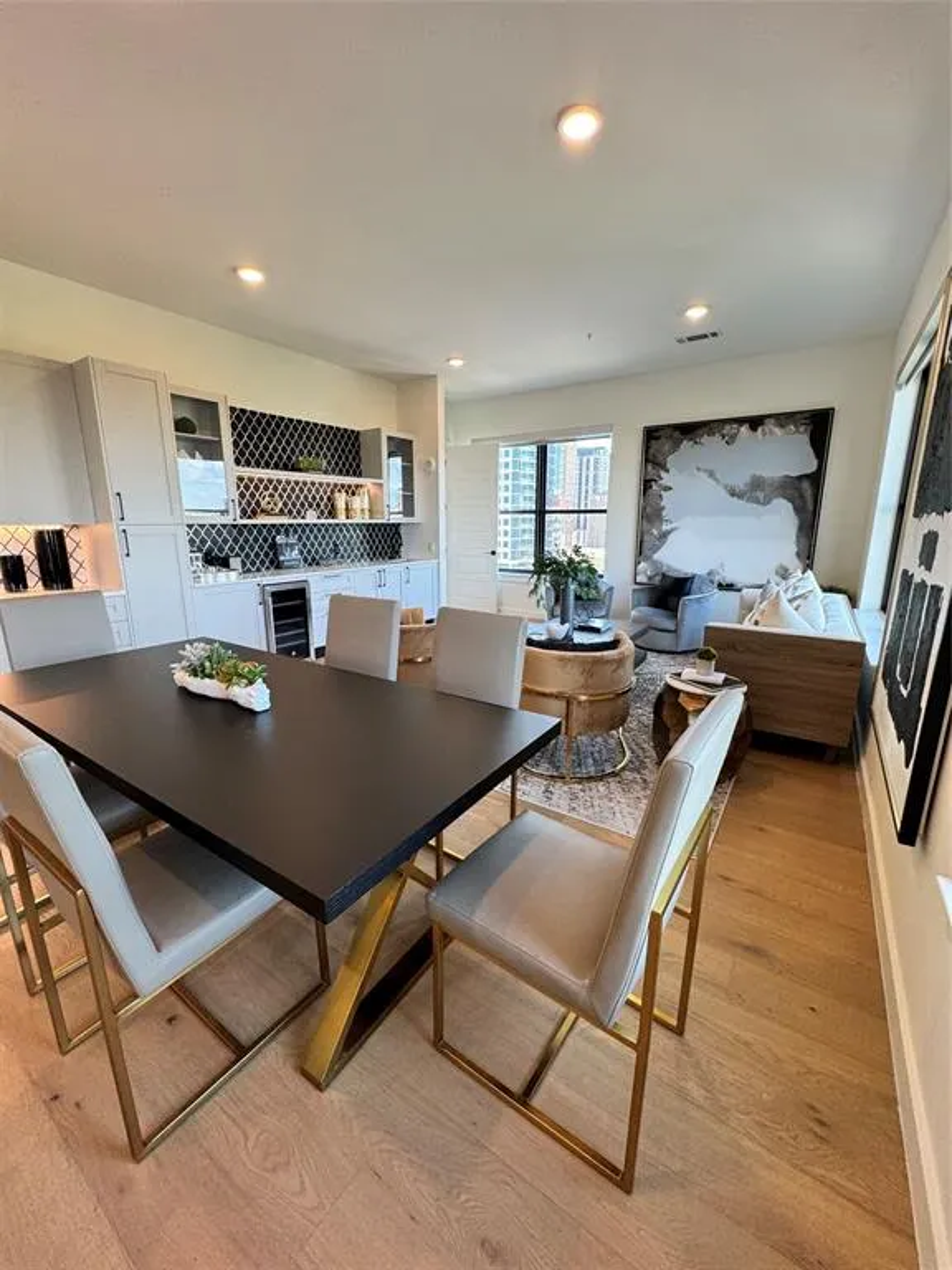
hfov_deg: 85.7
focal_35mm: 14
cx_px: 476
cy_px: 635
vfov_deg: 102.1
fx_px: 513
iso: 125
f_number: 2.2
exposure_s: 1/120
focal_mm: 2.22
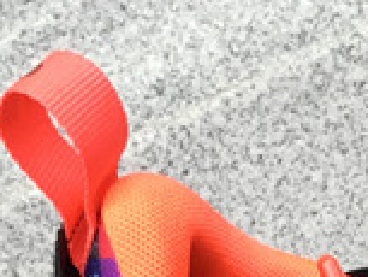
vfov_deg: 8.7
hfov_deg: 11.4
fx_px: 1702
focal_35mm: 160
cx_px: 676
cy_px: 566
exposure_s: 1/100
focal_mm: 3.3
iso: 32
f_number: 2.4
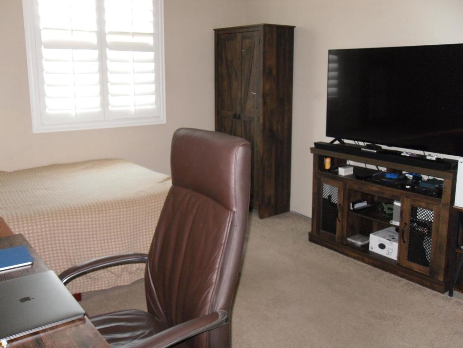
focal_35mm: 35
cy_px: 174
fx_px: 468
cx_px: 232
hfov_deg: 52.6
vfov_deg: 40.7
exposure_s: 1/45
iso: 400
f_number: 3.5
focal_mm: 6.3
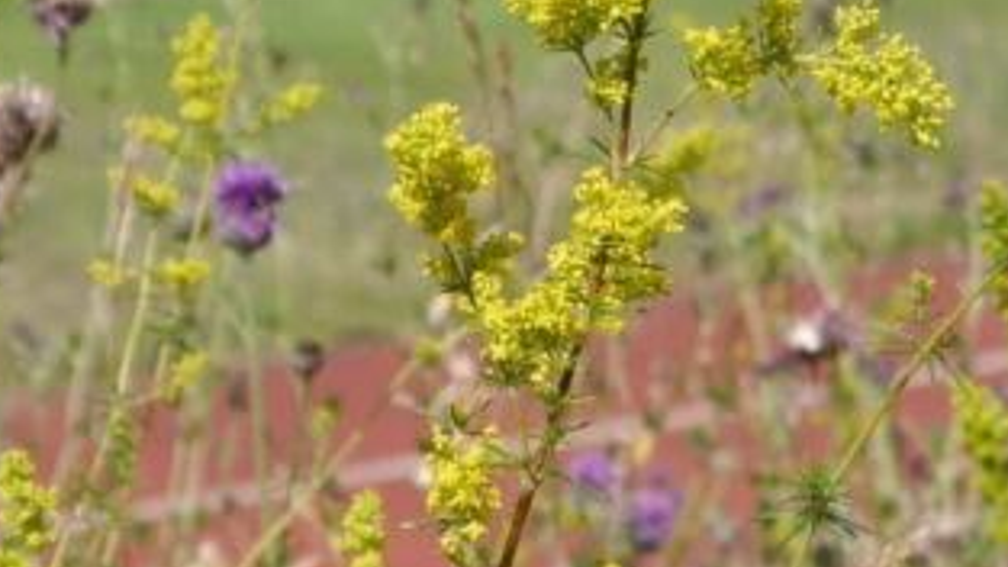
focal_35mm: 157
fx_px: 4196
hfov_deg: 13.7
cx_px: 622
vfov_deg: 7.7
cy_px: 77
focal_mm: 22
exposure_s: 1/800
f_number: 5
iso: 160
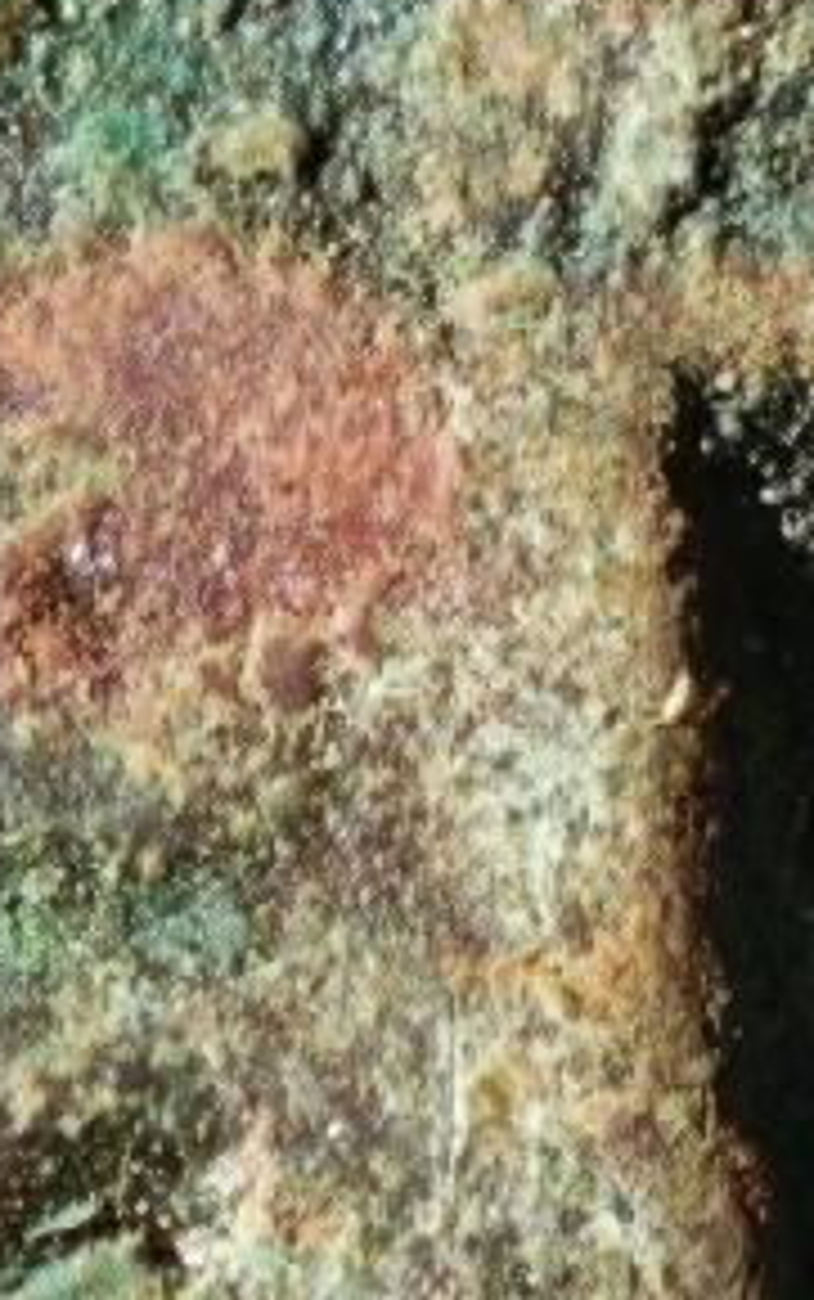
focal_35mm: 667
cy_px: 490
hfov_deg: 2.0
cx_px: 1547
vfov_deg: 3.1
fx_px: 23640
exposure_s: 1/100
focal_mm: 9
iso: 125
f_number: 2
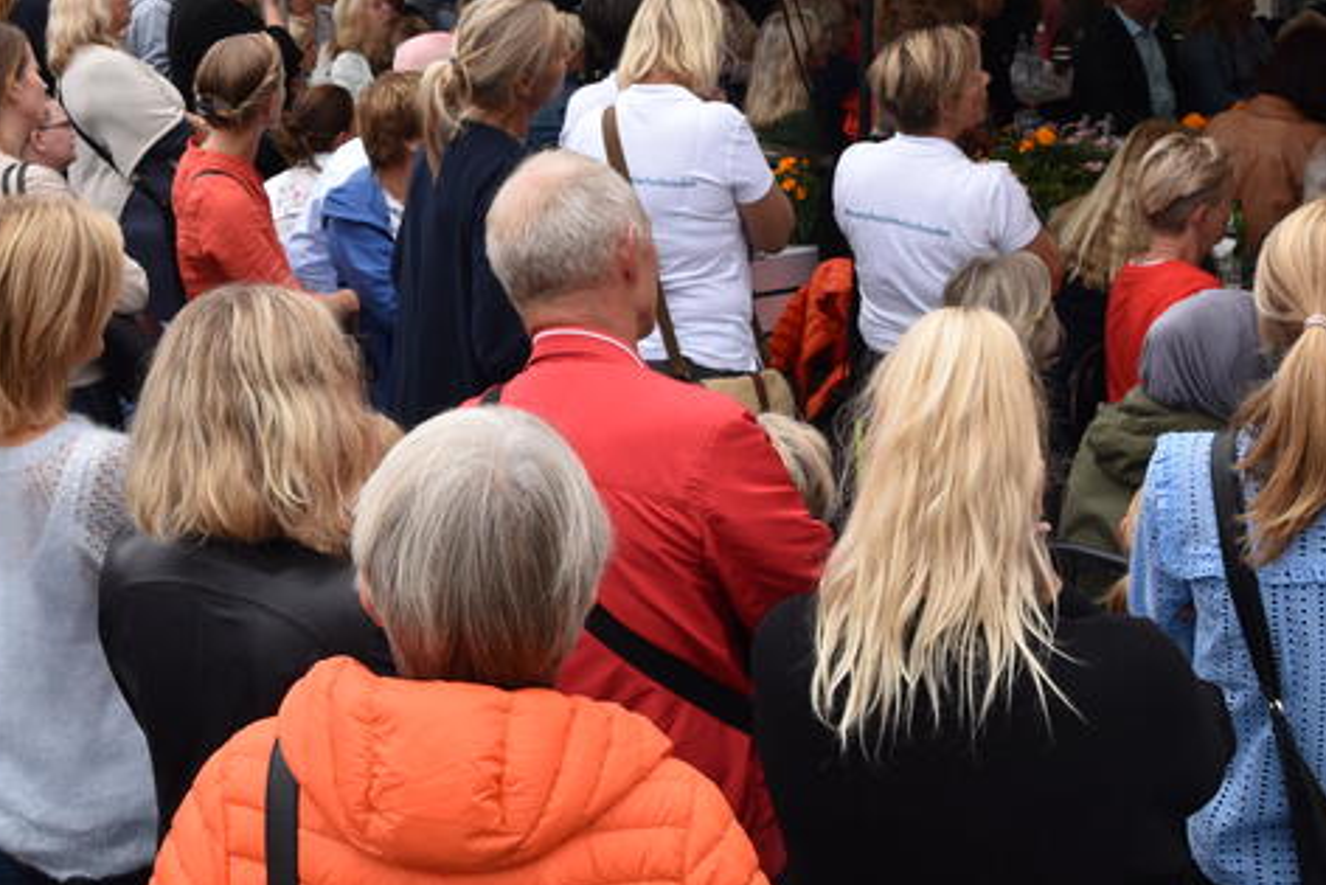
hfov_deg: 32.6
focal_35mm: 61
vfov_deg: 22.2
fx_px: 2247
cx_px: 449
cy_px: 296
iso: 320
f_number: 8
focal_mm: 24
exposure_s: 1/250
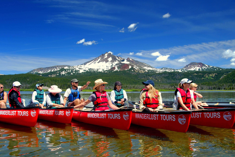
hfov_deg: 51.9
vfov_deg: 35.9
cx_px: 119
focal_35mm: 37
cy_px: 79
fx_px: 242
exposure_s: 1/125
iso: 100
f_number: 5.6
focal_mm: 24
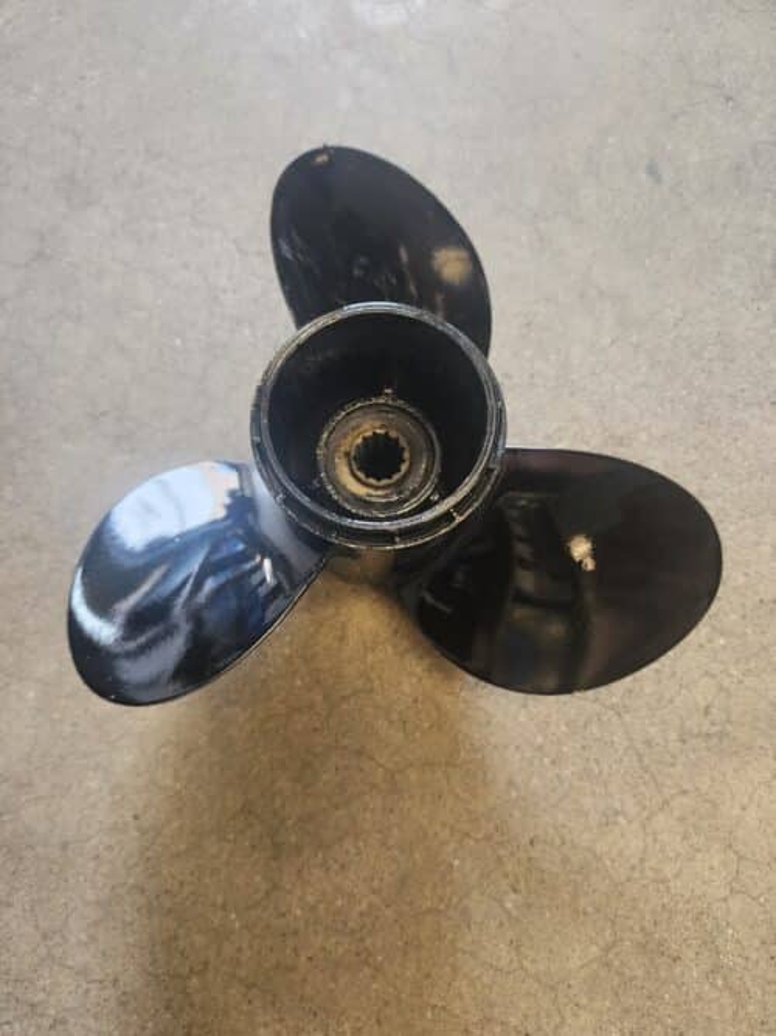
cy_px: 518
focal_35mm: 23
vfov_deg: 73.9
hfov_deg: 58.9
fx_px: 688
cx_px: 388
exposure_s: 1/120
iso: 320
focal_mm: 6.4
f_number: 1.8
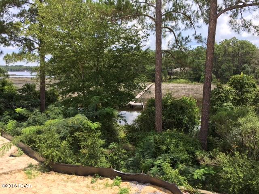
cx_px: 130
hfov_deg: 61.7
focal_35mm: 29
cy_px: 97
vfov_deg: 48.2
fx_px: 217
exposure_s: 1/680
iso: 25
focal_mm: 4.15
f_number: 2.2
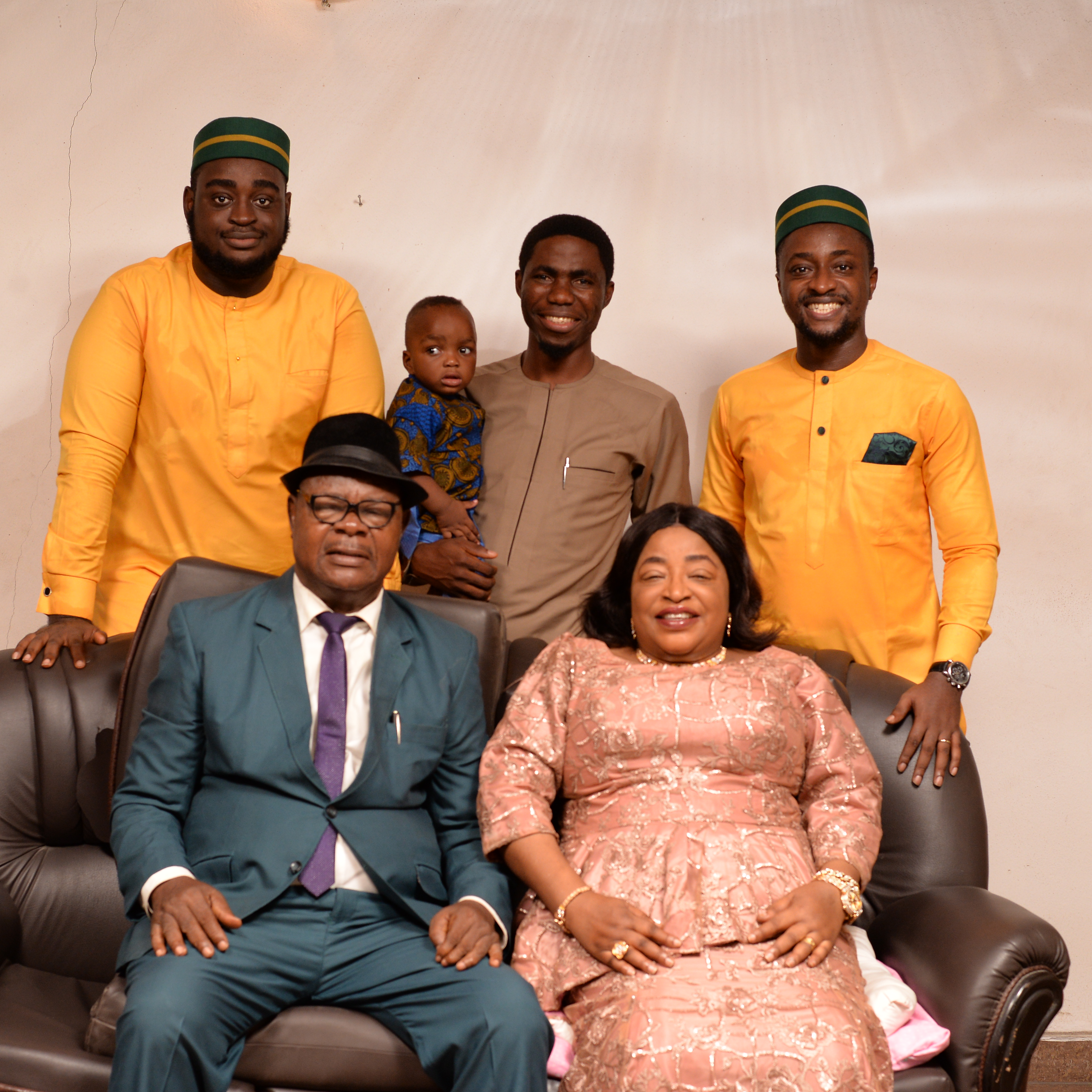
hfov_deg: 26.1
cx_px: 501
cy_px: 545
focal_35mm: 66
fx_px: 2356
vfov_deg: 26.1
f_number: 5
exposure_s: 1/160
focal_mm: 50
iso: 1100
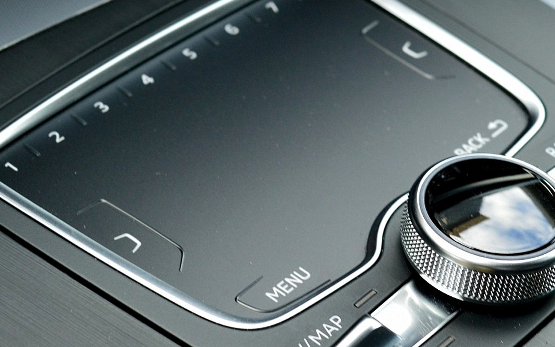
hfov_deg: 18.8
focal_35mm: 111
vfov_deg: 11.8
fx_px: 1676
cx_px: 306
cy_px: 166
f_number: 8
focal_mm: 45
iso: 720
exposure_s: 1/60
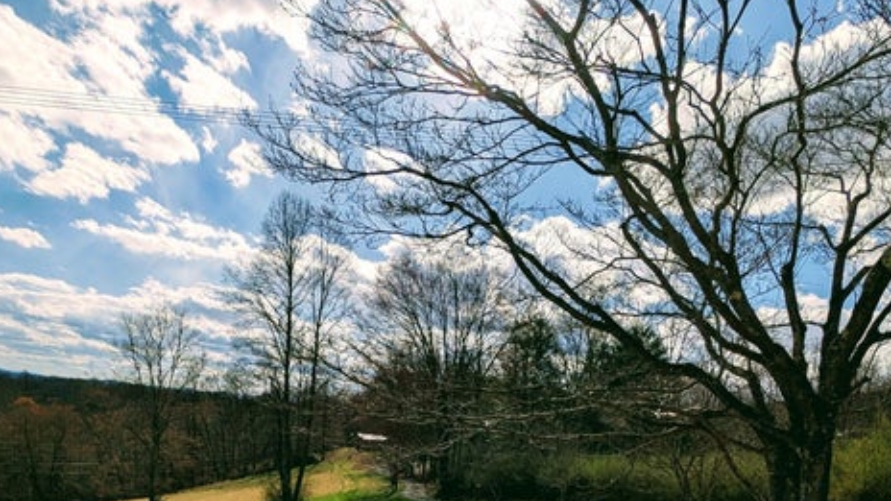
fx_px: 567
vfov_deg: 41.1
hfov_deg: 76.3
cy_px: 509
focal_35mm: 24
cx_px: 438
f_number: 1.95
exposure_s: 1/5848
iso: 42
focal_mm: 2.23
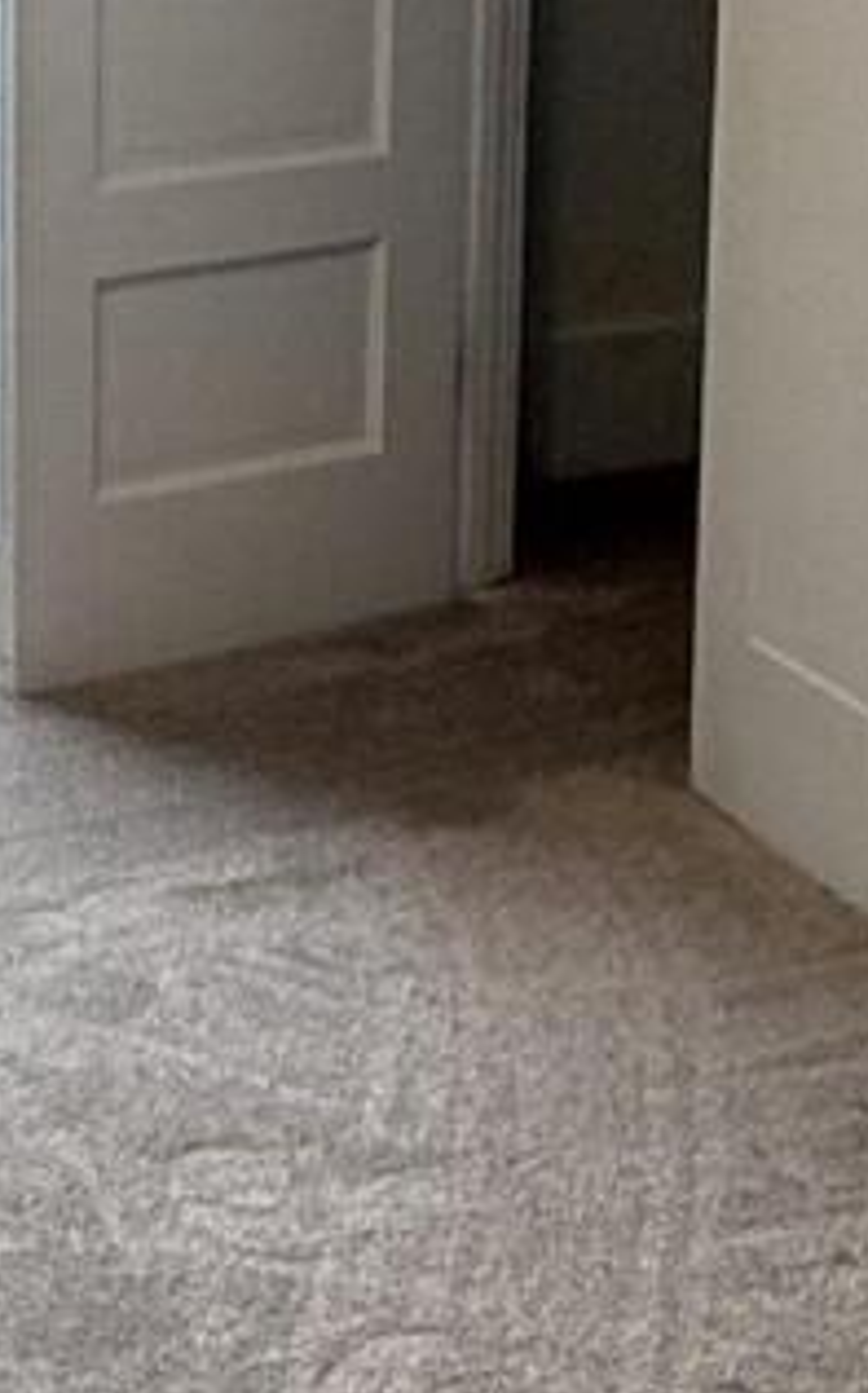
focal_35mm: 94
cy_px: 66
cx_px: 181
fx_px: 3564
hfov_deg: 13.8
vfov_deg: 21.5
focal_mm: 2.22
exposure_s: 1/120
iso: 160
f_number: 2.2
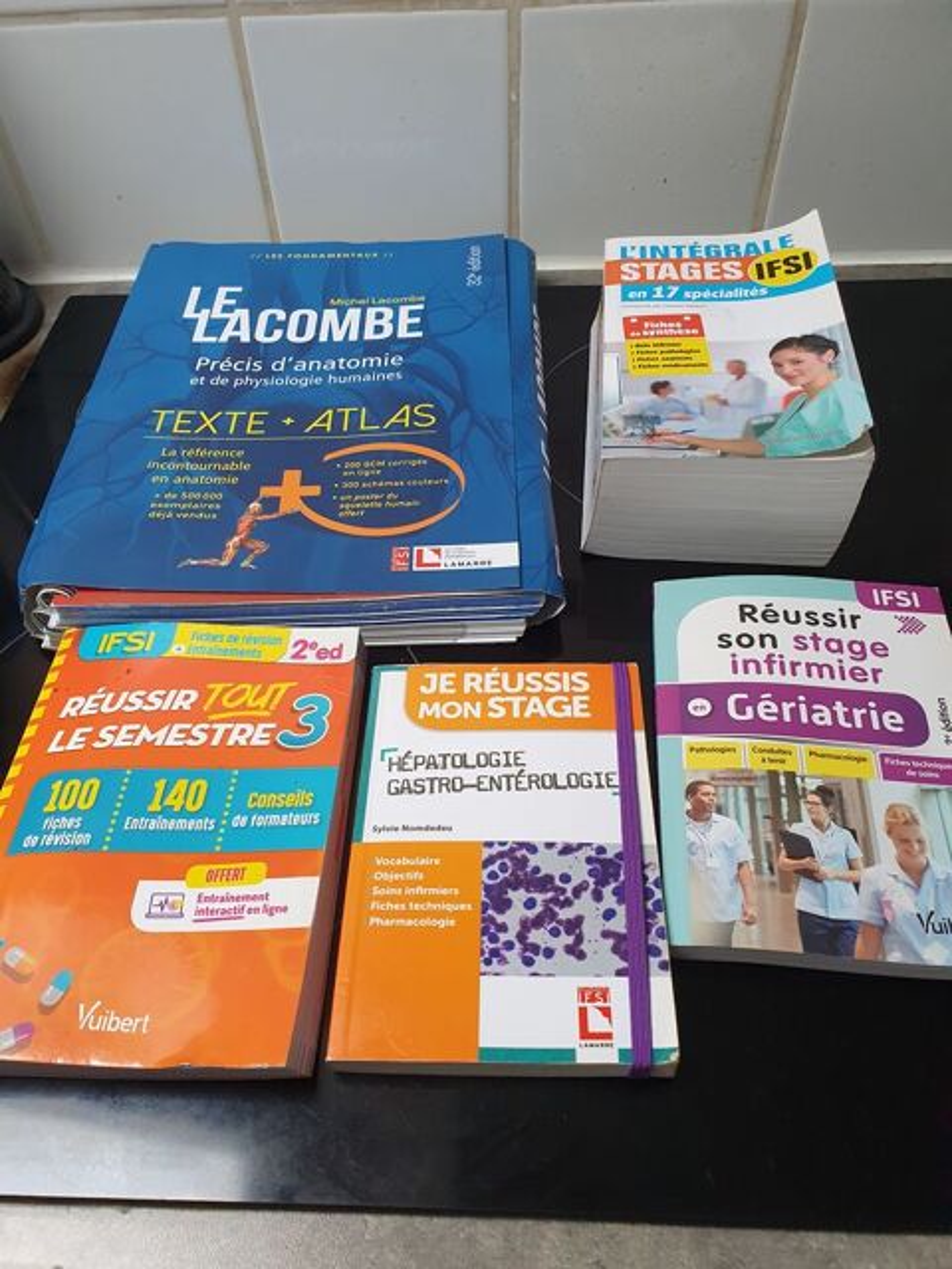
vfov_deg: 67.3
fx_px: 953
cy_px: 634
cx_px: 476
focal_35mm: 26
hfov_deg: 53.1
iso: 320
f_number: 2.4
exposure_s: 1/50
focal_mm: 4.32
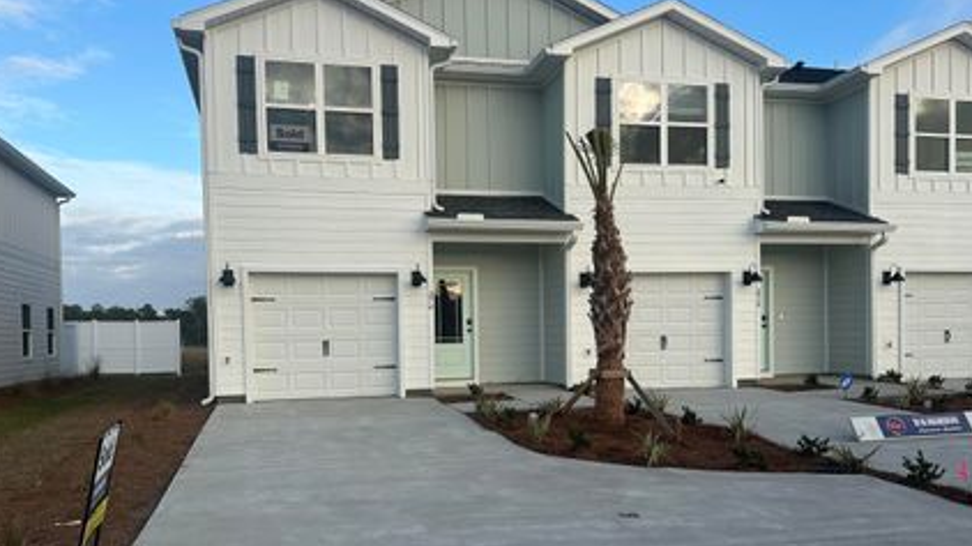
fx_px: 799
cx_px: 451
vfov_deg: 37.4
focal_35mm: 31
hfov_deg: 62.6
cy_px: 351
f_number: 1.78
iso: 80
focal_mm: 6.86
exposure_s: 1/2155
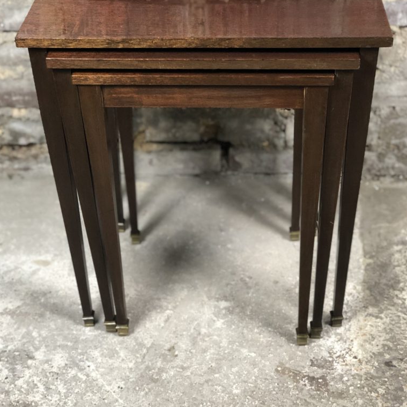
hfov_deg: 27.7
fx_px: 825
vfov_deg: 27.6
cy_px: 151
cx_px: 203
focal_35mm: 62
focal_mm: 6
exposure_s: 1/25
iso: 160
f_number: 2.4
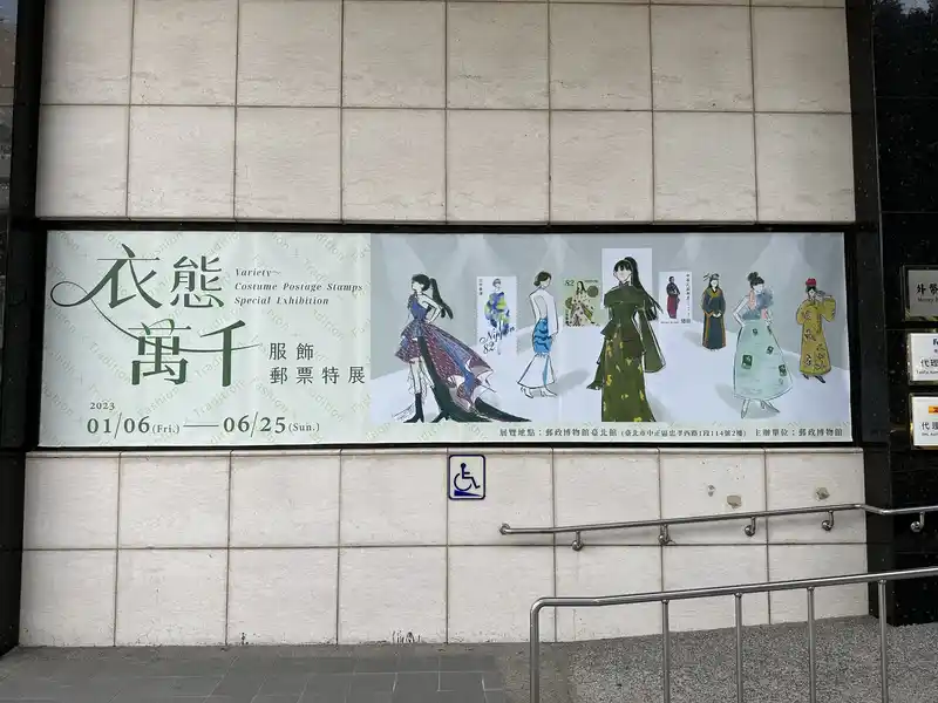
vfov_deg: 56.8
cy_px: 352
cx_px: 469
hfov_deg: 71.6
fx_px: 650
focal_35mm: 24
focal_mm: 6.86
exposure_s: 1/690
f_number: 1.78
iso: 80
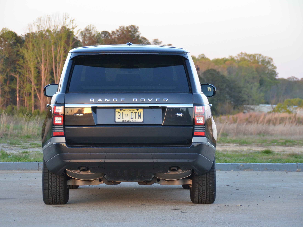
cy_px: 114
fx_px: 1287
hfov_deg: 13.4
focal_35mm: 147
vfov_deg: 10.1
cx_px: 136
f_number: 5.3
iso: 1600
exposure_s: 1/200
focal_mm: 90
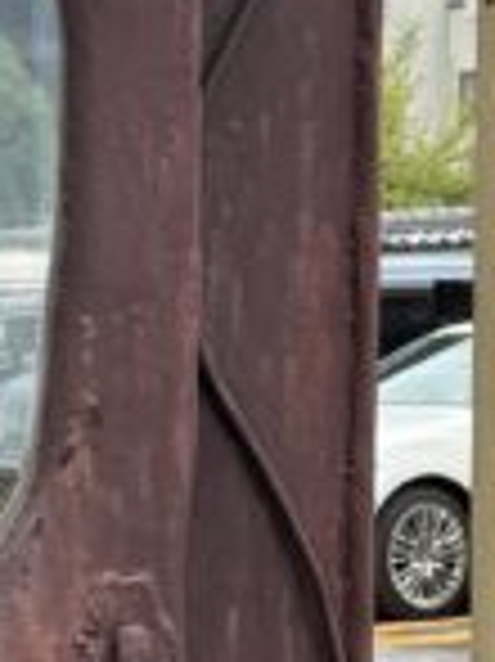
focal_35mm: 167
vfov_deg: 11.8
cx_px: 140
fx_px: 3189
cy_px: 446
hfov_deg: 8.9
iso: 80
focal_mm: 6.76
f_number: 1.78
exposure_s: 1/399
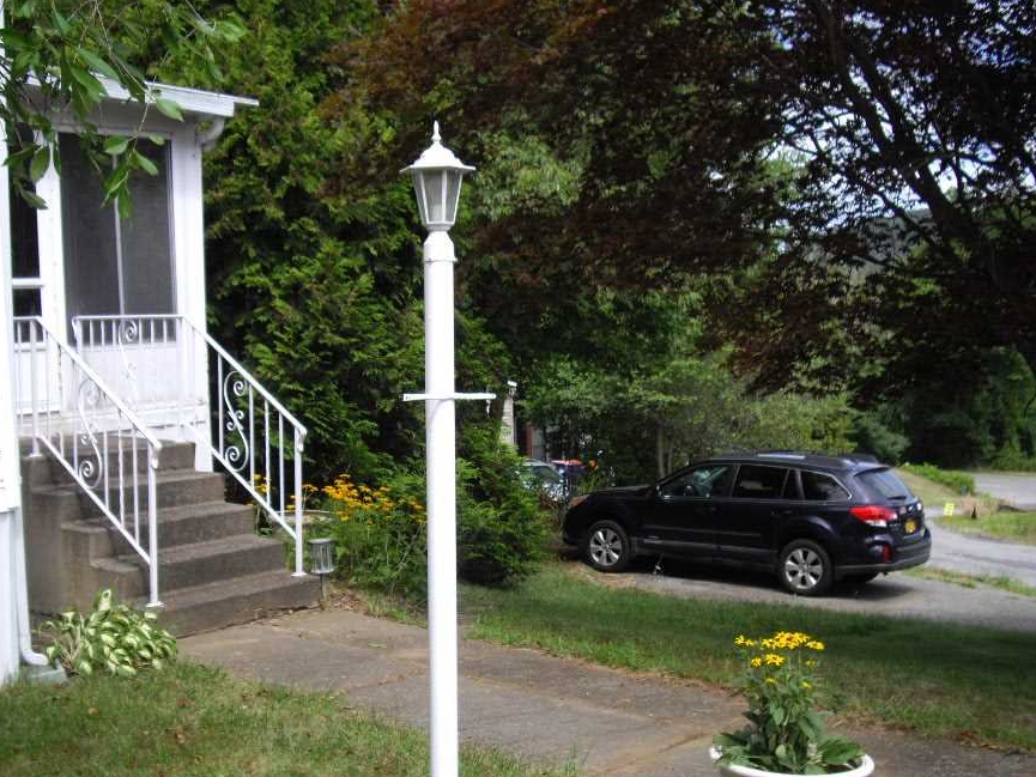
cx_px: 483
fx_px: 1347
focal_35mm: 45
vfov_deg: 32.1
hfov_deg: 42.0
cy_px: 448
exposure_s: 1/400
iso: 64
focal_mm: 7.9
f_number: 2.8
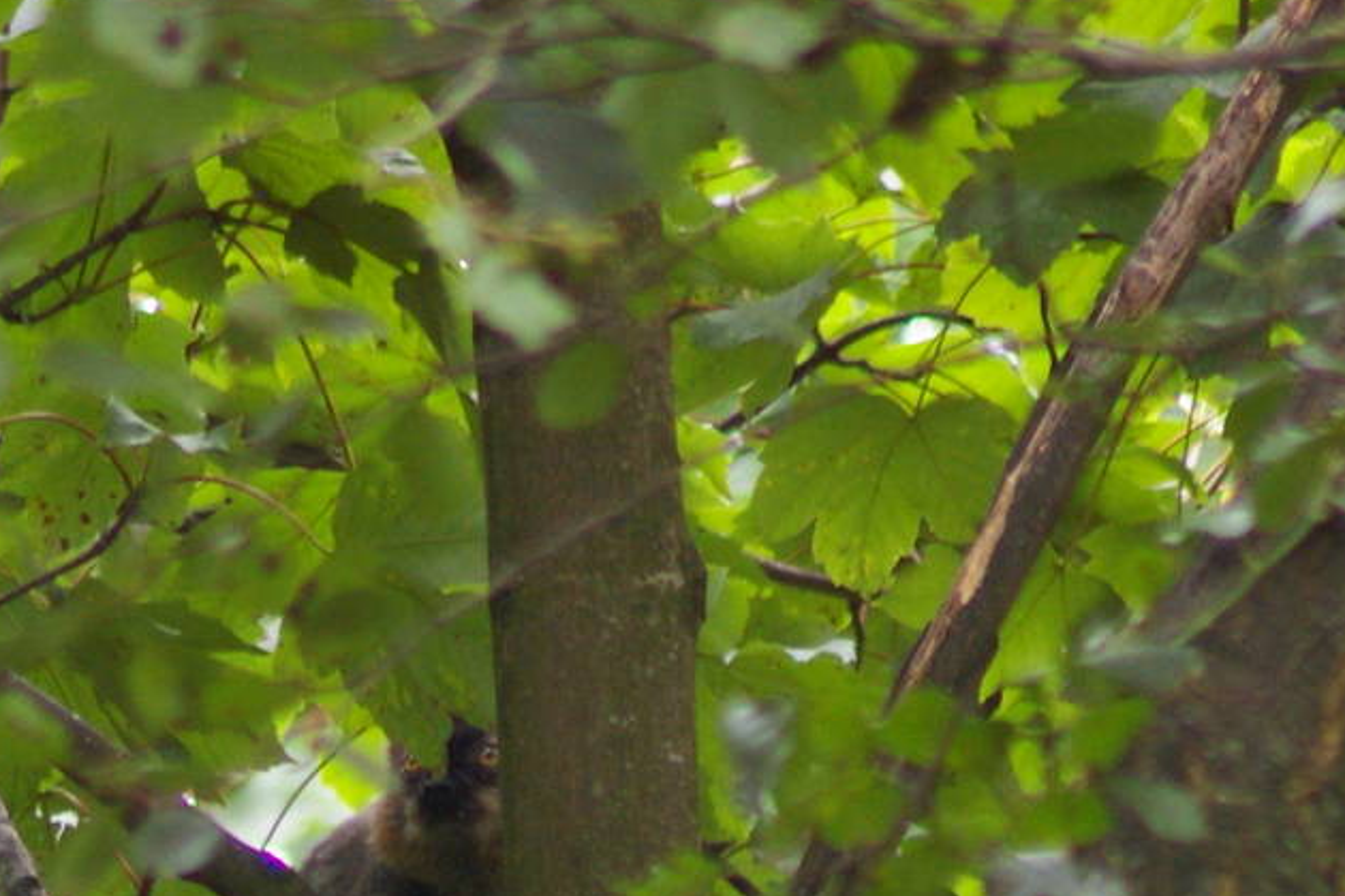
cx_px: 250
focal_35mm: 1144
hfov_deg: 1.8
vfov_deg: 1.2
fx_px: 42727
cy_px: 986
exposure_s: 1/60
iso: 800
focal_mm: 300
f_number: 5.6
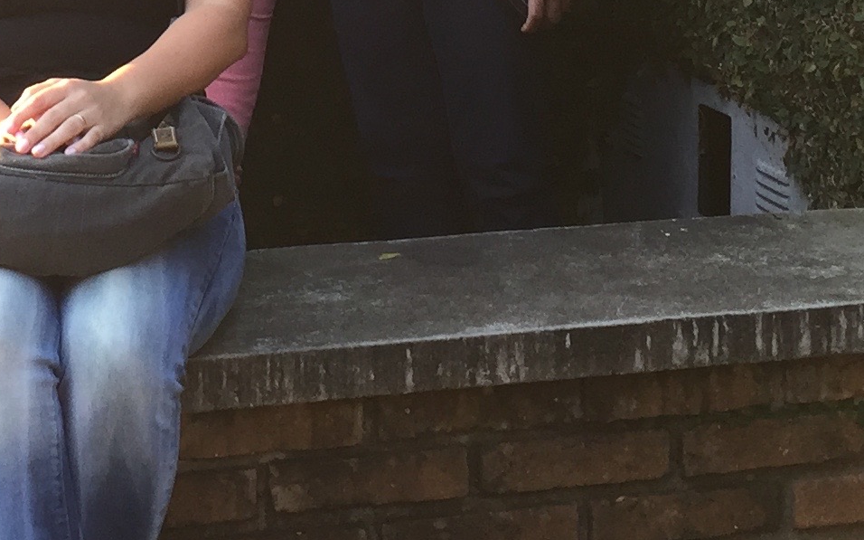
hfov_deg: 19.5
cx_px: 88
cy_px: -363
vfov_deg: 11.7
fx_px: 2472
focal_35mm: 105
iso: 40
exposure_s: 1/120
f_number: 2.2
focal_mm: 4.15
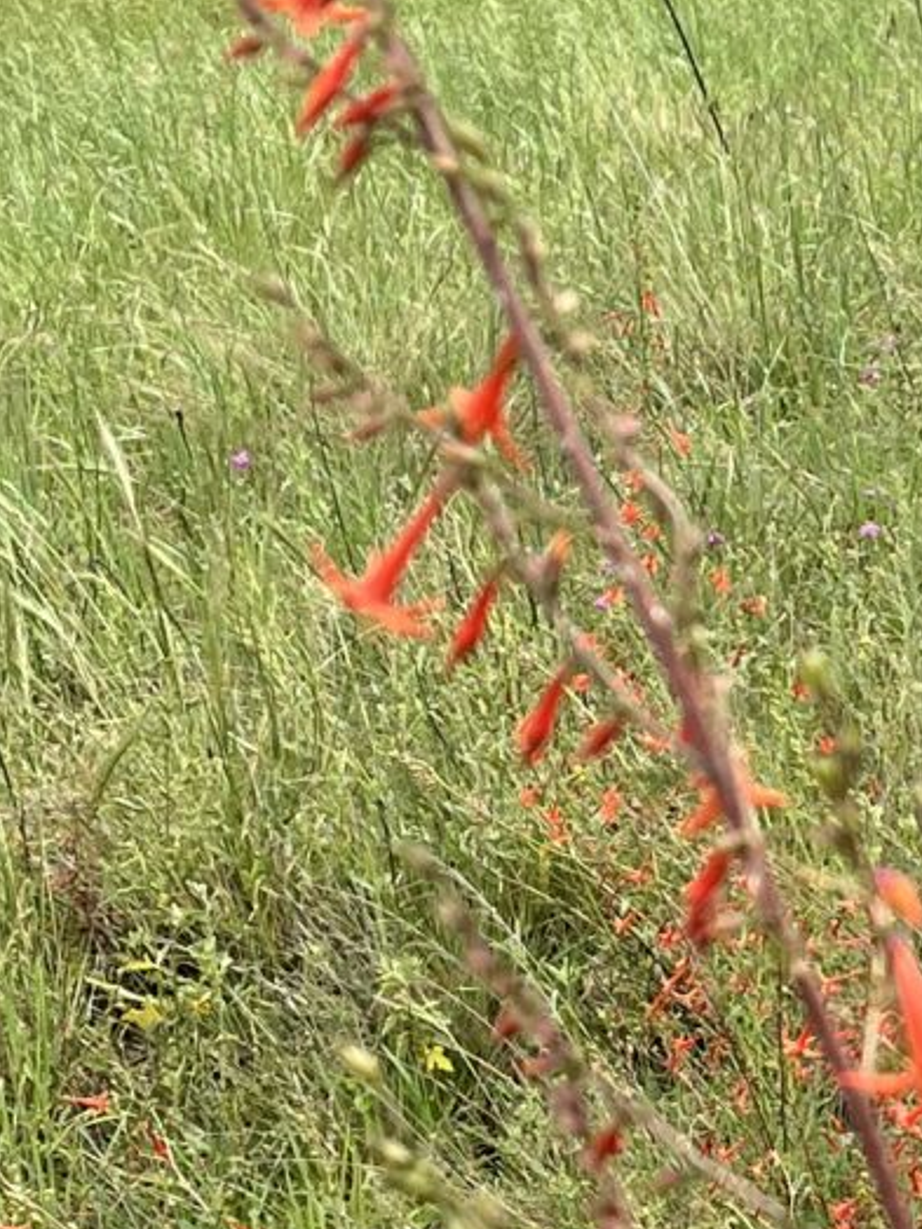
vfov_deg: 15.5
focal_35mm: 127
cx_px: 1534
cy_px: 507
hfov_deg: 11.1
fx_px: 4510
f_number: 1.6
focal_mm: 5.1
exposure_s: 1/804
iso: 50
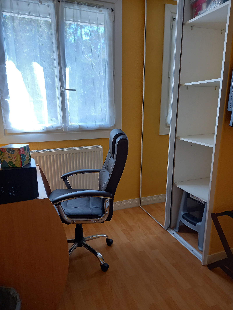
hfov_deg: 54.9
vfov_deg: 69.4
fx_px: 224
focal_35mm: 25
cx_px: 116
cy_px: 155
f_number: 2
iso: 64
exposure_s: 1/50
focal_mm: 4.6
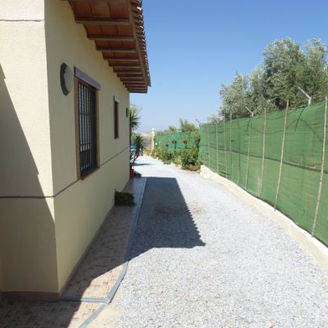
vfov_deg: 53.5
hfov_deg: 54.0
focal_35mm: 30
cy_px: 202
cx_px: 163
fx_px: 322
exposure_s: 1/800
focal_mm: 4.3
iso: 80
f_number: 3.3
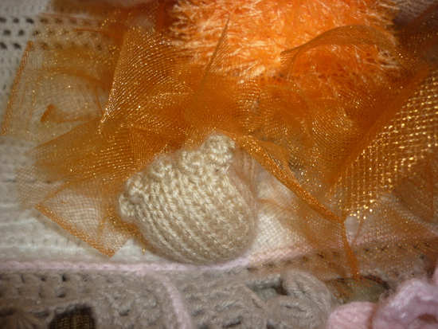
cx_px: 219
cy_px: 164
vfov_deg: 43.0
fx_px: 418
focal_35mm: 33
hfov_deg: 55.3
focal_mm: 5.5
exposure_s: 1/30
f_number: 2.8
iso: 100
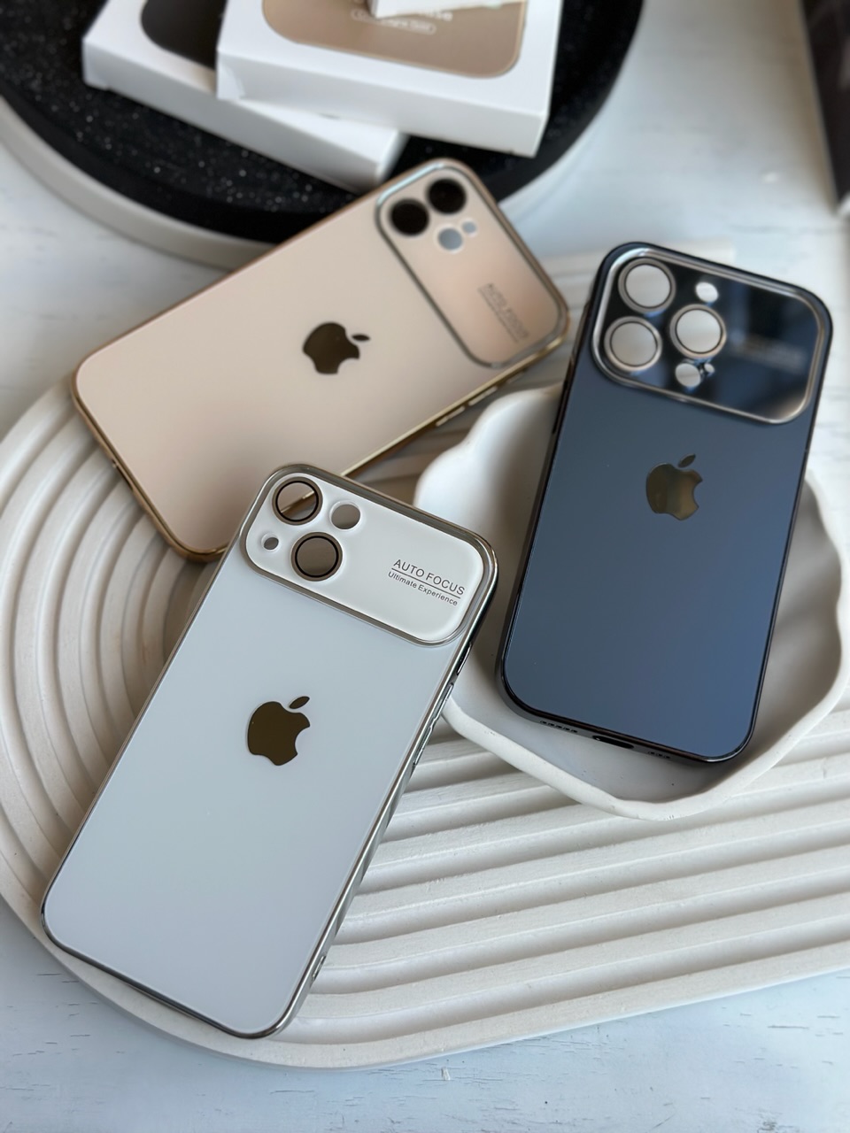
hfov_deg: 30.3
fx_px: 1572
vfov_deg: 39.7
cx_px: 425
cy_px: 566
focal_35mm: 48
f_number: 1.78
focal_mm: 6.86
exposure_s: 1/1009
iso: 80
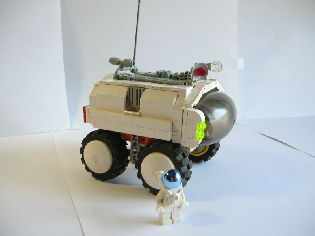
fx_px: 318
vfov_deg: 40.7
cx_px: 158
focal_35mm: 35
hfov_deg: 52.7
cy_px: 118
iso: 50
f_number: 2.8
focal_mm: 5.8
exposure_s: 1/12.5
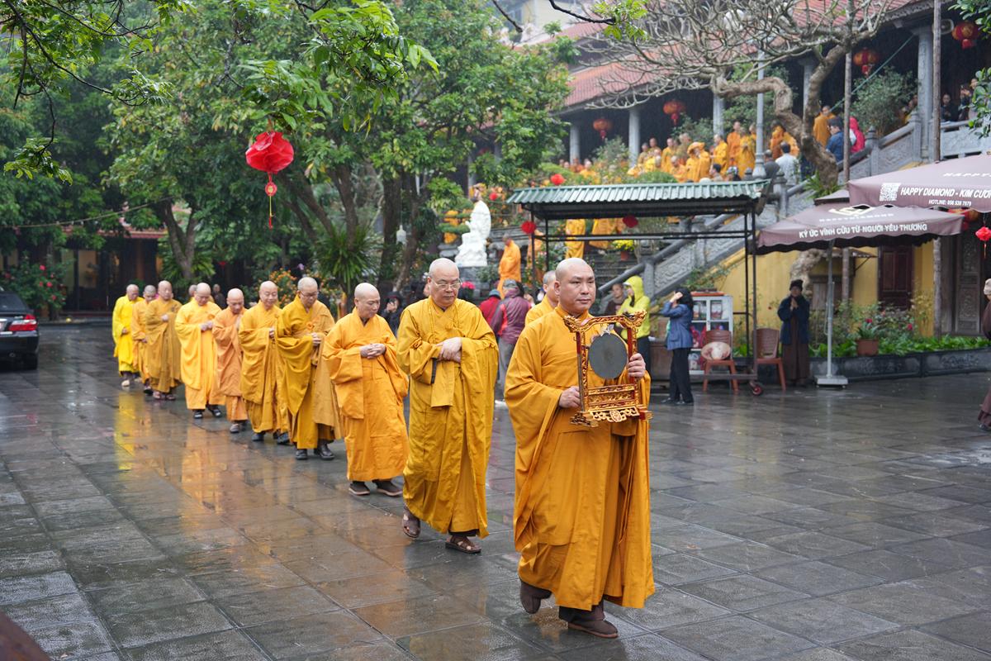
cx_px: 496
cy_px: 330
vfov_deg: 35.9
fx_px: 1018
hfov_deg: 51.9
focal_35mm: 37
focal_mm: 37
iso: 160
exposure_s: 1/100
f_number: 2.8
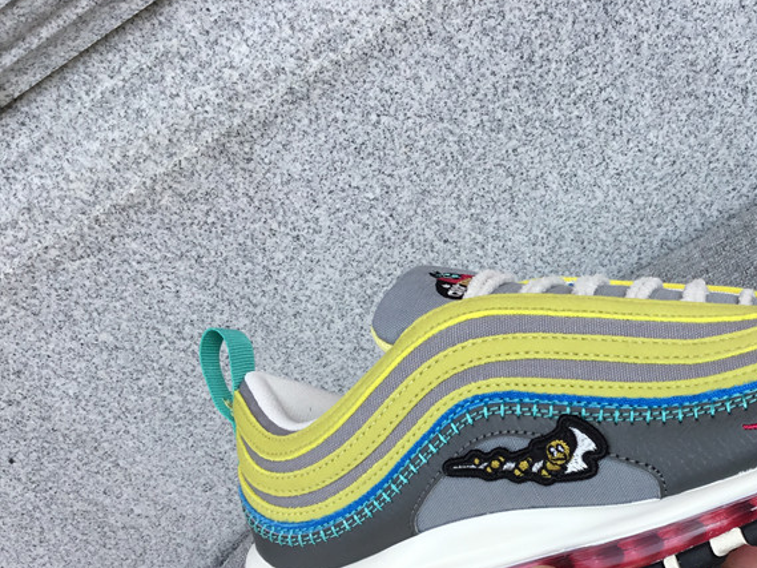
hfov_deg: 37.9
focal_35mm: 49
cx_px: 567
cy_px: 418
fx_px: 1072
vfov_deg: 29.3
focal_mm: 3.3
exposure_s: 1/646
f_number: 2.4
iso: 25
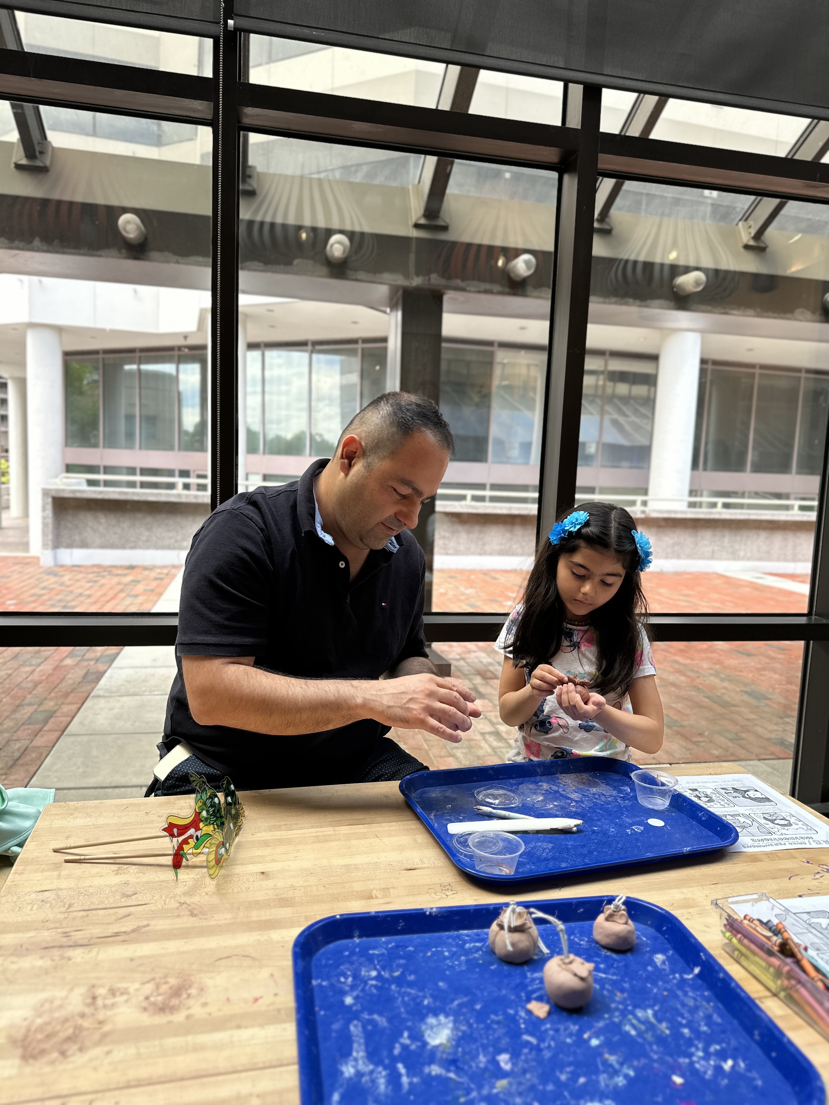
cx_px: 414
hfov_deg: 56.8
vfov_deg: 71.6
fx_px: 766
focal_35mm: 24
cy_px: 552
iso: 64
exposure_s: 1/159
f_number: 1.78
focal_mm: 6.86
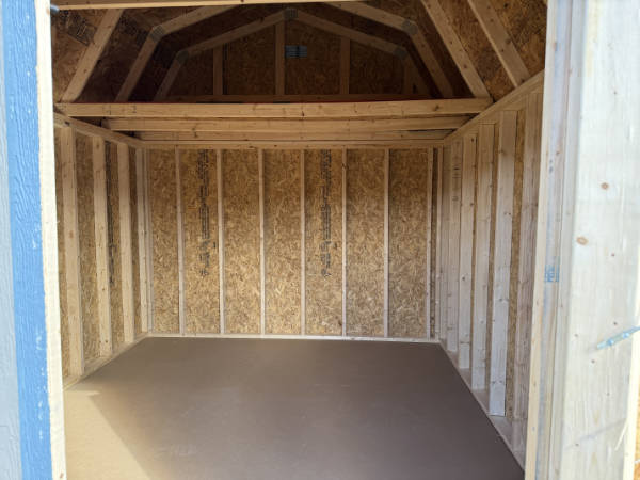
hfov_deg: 71.6
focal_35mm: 24
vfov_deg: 56.8
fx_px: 444
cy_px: 240
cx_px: 320
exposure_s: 1/315
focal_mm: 6.8
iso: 100
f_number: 1.8
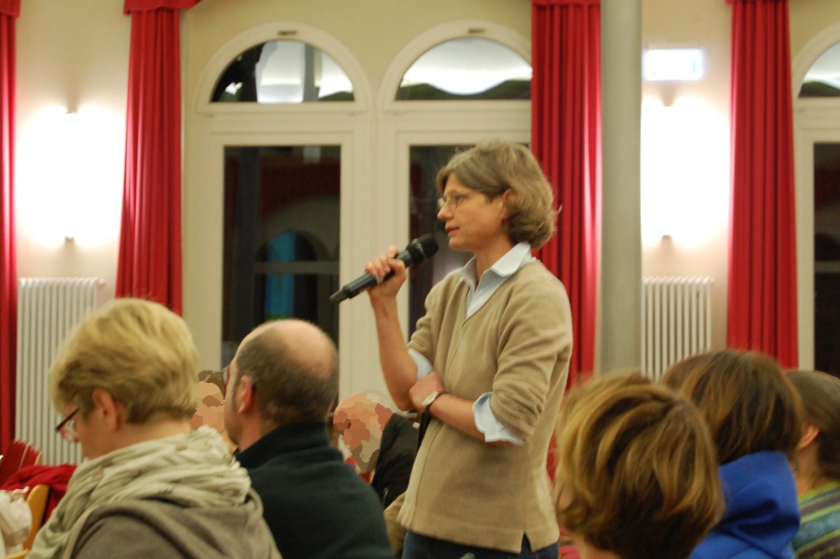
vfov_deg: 16.5
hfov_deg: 24.6
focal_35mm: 82
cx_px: 420
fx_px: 1923
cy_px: 280
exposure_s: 1/8
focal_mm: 55
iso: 900
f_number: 5.6
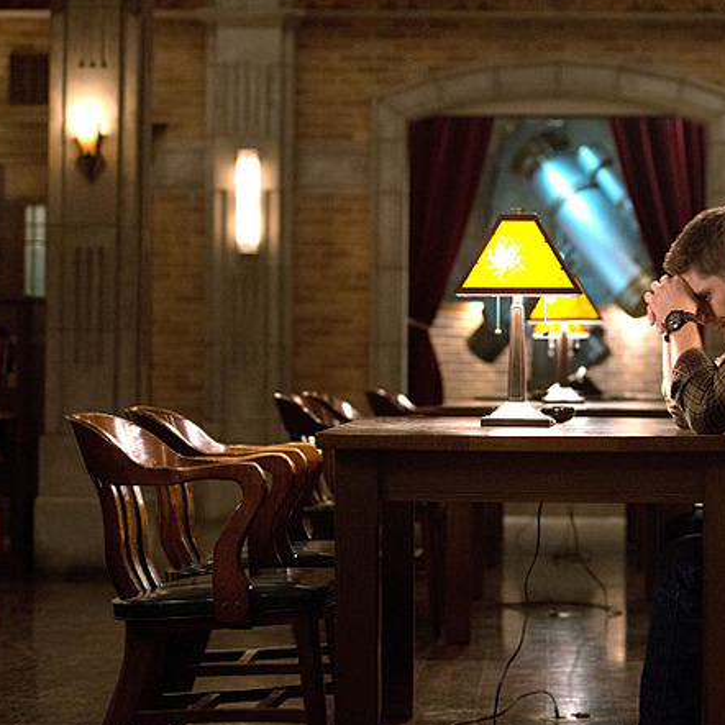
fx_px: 2488
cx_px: 545
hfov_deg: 16.5
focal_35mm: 105
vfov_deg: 16.6
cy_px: 374
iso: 3200
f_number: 2.8
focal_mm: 70
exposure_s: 1/100
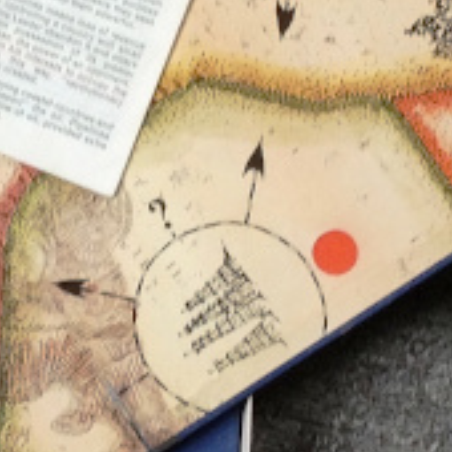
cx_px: 48
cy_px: 61
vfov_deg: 11.7
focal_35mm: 149
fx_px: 2201
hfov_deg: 11.6
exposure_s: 1/50
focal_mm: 4.27
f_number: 1.8
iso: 638
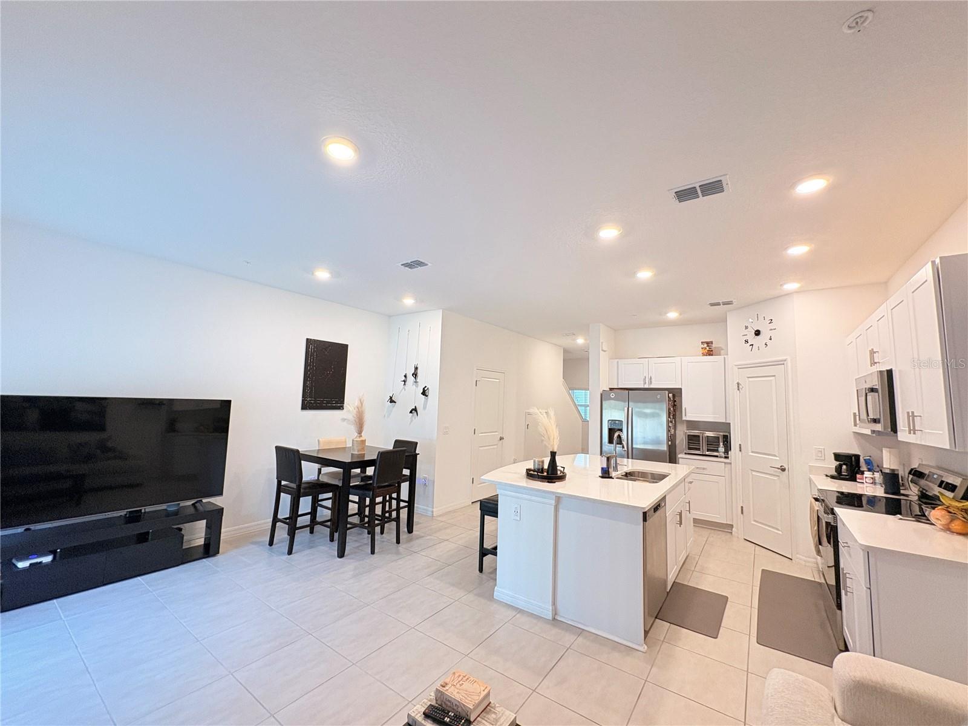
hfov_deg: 102.1
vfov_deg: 85.7
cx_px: 484
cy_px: 363
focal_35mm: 14
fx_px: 391
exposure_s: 1/60
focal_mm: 2.22
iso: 250
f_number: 2.2
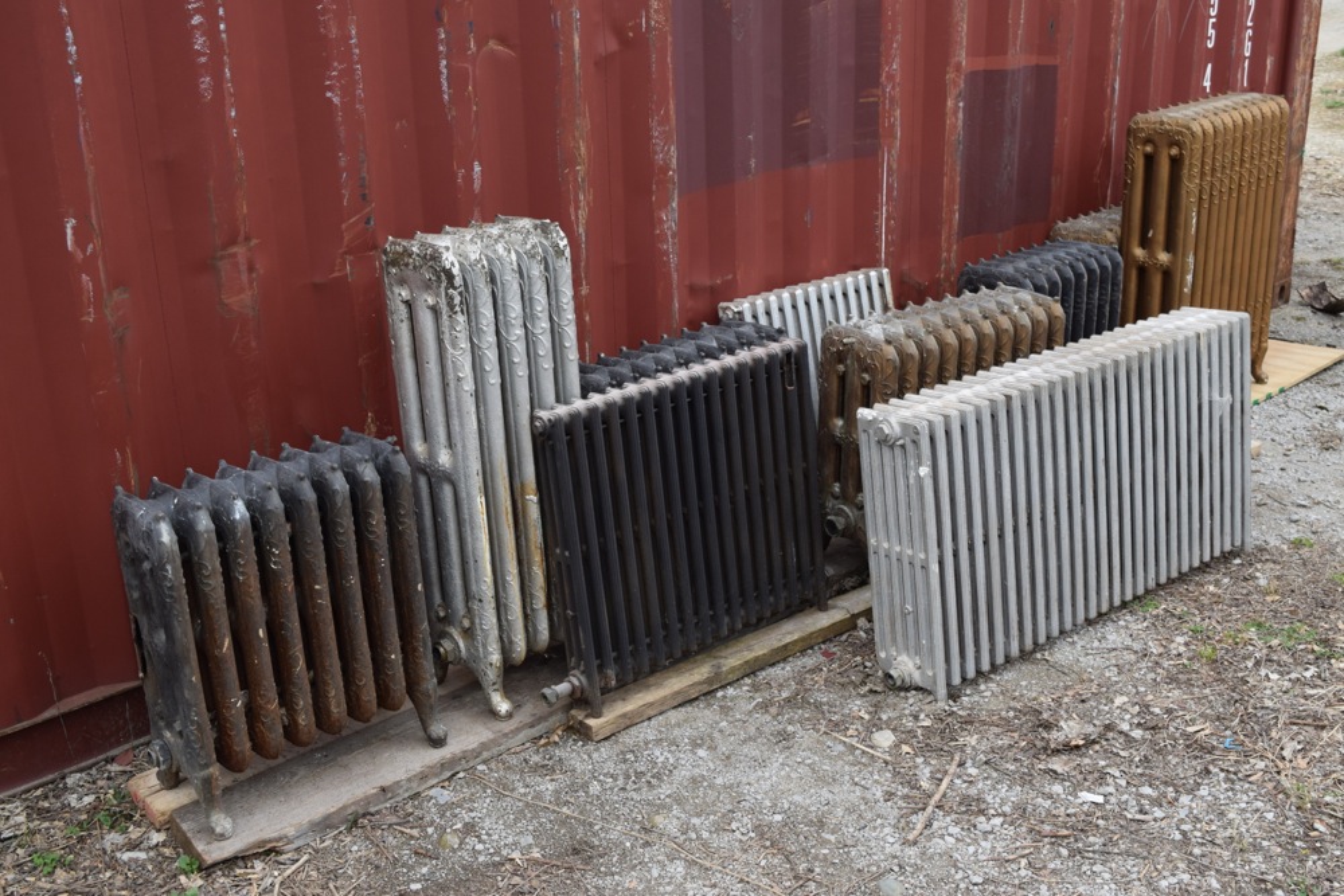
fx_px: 1456
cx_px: 672
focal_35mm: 39
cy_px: 448
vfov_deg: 34.2
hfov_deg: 49.5
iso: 400
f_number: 7.1
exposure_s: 1/200
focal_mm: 26
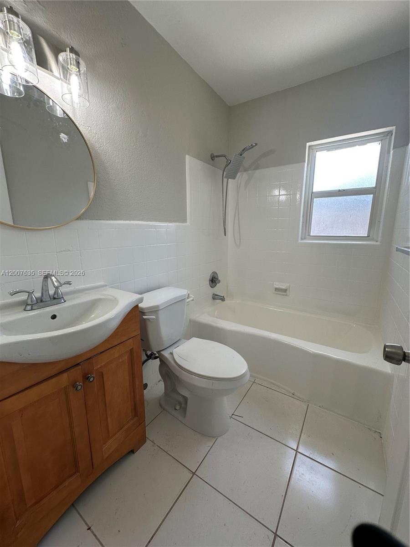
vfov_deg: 102.1
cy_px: 274
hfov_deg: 85.7
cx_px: 205
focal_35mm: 14
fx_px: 221
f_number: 2.2
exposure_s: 1/120
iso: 80
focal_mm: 2.22
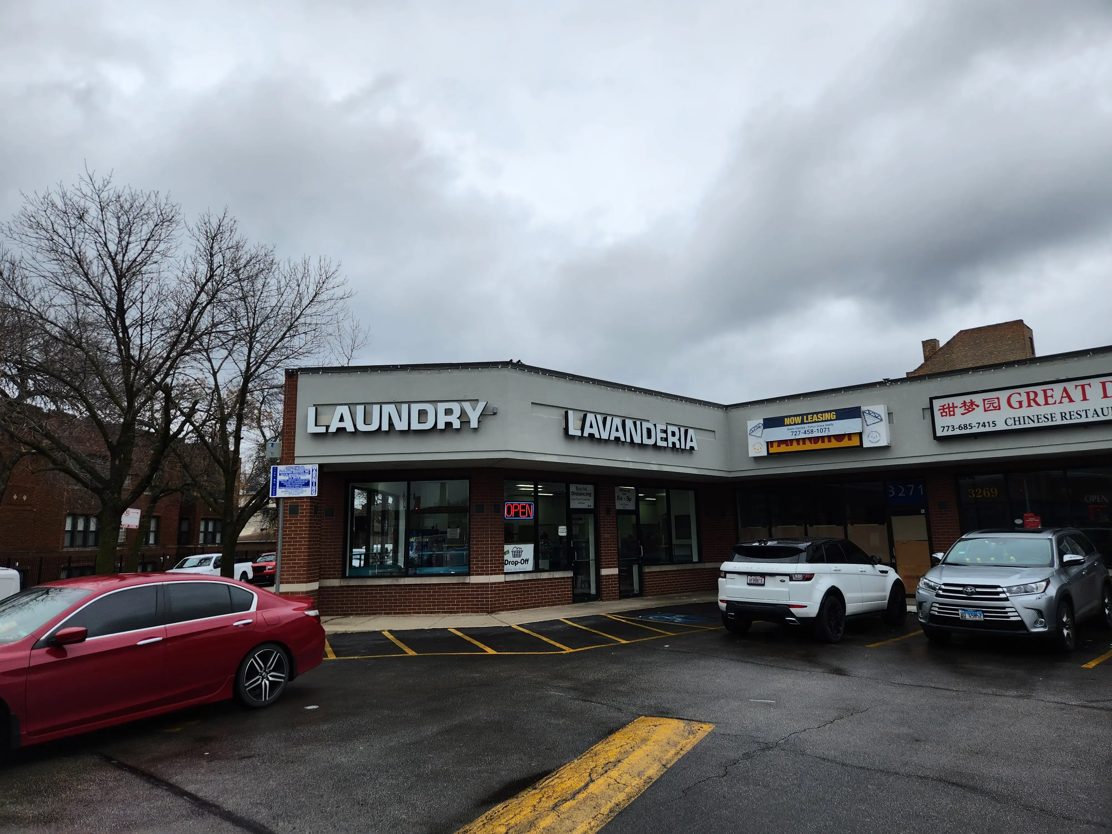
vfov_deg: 58.9
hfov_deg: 73.9
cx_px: 556
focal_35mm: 23
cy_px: 417
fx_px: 739
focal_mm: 5.4
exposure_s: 1/845
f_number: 1.8
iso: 20
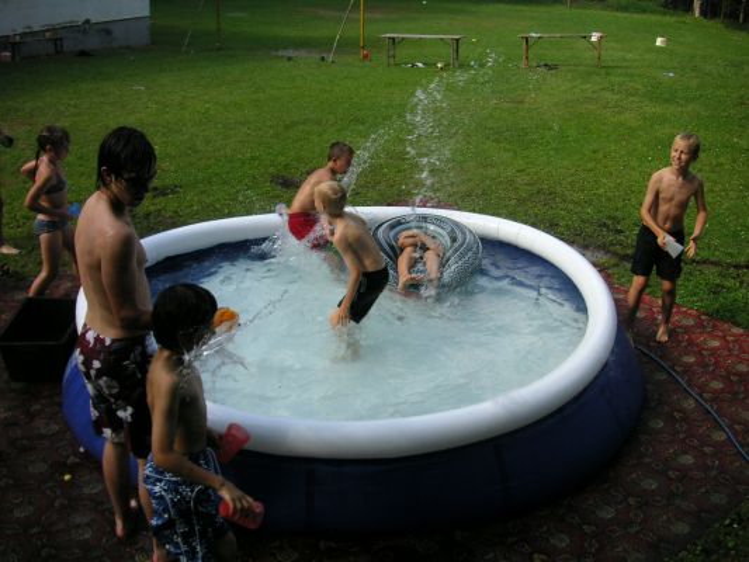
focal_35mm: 37
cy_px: 281
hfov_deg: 50.1
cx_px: 374
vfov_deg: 38.7
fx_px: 801
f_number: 2.8
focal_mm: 6.1
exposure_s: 1/500
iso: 50
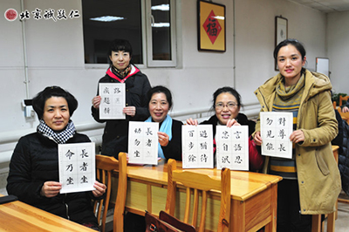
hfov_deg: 53.2
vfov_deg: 36.8
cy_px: 116
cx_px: 174
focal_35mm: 36
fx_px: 349
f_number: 2.8
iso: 320
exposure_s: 1/25
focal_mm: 24
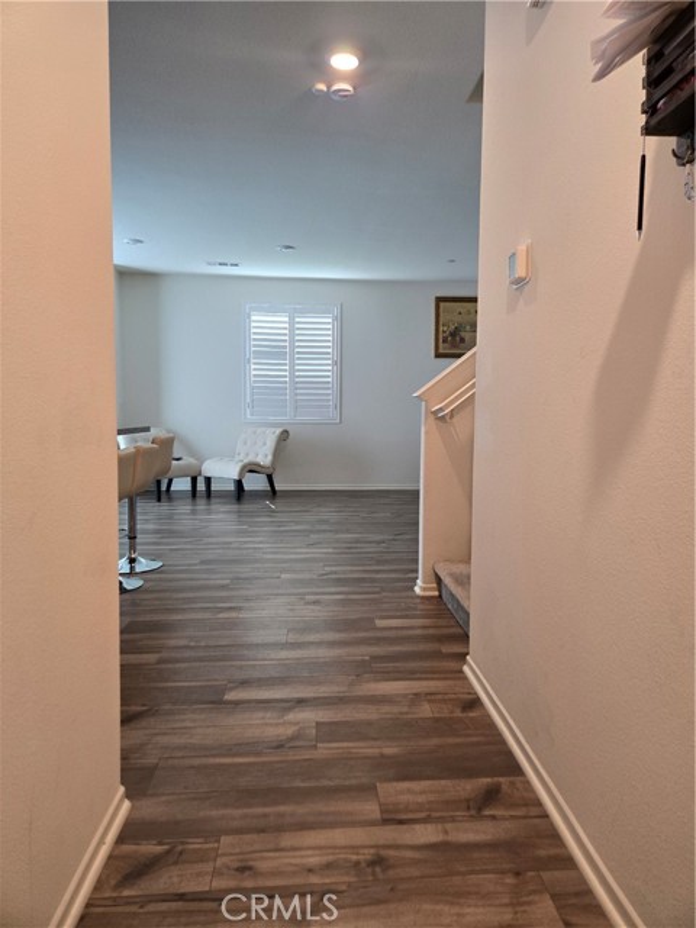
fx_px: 617
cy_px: 464
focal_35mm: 23
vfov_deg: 73.9
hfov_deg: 58.9
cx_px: 348
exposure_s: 1/120
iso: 320
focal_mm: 5.4
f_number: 1.8
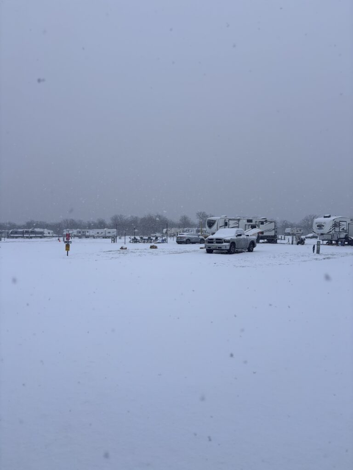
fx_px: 354
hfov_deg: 53.1
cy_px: 235
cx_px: 176
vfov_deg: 67.3
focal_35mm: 26
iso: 50
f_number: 1.6
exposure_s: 1/1344
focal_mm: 5.96
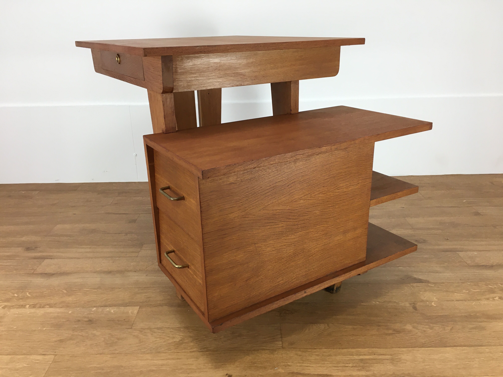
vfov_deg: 48.2
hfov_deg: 61.7
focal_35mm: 29
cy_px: 188
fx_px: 421
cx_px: 252
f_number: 2.2
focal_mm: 4.15
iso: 32
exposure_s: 1/33
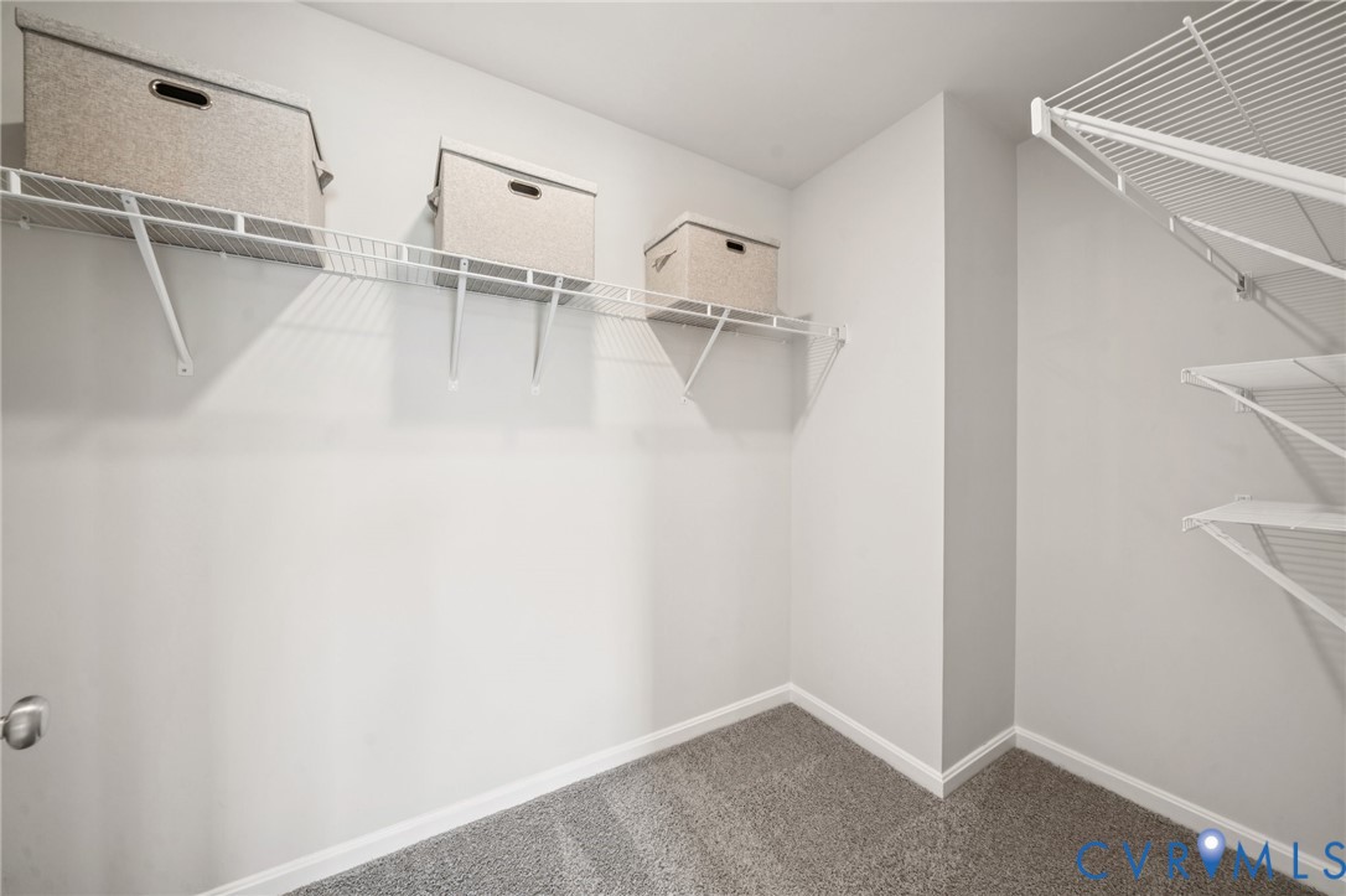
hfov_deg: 112.6
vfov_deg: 89.9
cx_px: 673
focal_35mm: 12
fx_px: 448
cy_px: 448
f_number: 8
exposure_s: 1/6
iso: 200
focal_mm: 12
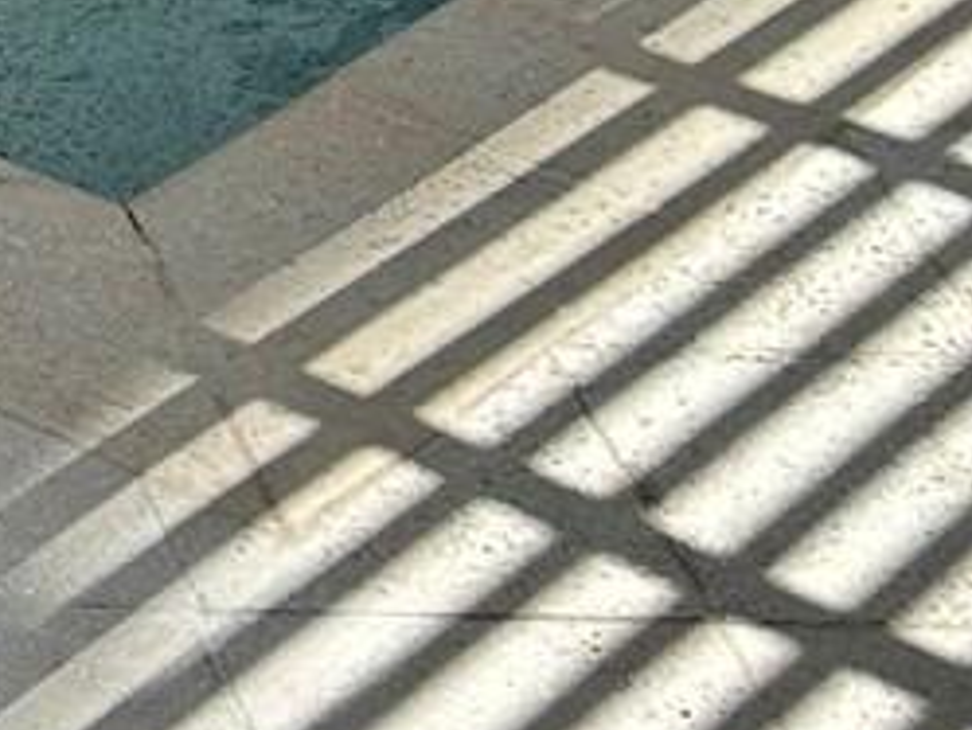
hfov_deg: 10.7
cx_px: -1085
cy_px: -437
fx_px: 4692
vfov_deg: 8.6
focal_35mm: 167
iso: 50
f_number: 1.5
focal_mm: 5.7
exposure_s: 1/1431
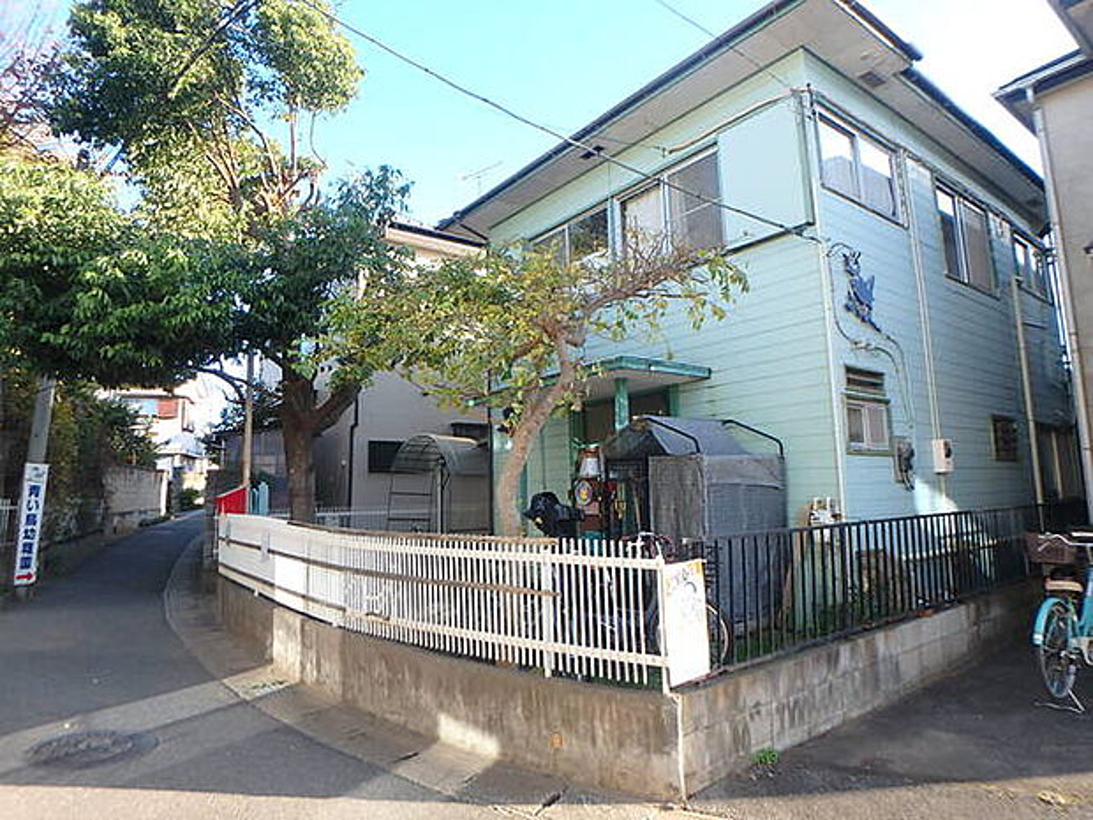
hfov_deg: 79.0
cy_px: 410
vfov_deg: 63.4
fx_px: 663
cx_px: 546
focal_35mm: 21
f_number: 3.5
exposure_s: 1/160
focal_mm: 3.7
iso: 125
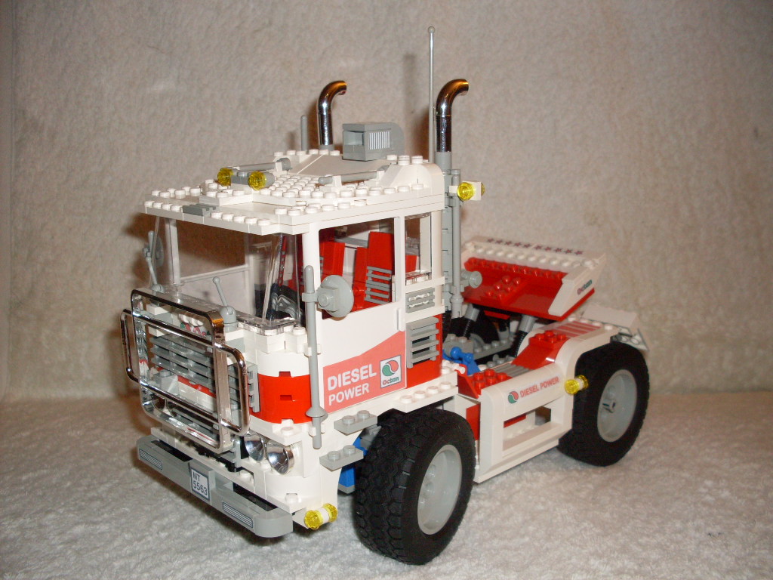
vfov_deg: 37.7
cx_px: 386
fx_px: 849
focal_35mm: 38
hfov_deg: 49.0
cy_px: 290
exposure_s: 1/45
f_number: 2.8
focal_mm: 6.3
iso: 100
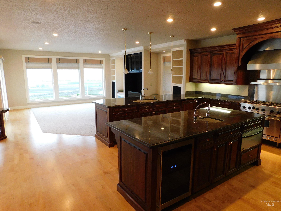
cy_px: 106
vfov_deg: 58.9
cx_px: 140
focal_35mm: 23
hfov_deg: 73.9
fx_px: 187
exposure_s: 1/30
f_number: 3
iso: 250
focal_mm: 4
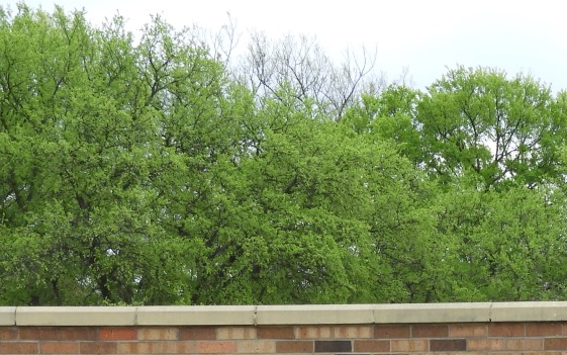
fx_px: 4838
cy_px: 491
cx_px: 604
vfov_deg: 4.2
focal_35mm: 313
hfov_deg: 6.7
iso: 100
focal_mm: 20.6
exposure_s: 1/200
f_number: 5
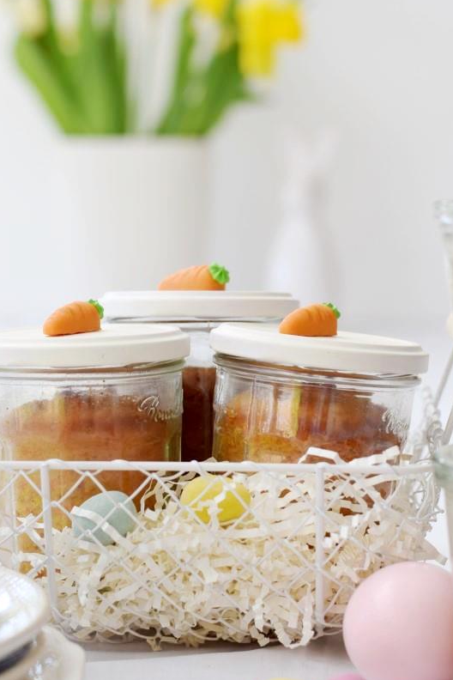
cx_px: 179
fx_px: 1831
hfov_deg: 14.1
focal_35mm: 97
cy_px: 361
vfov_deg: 21.0
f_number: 3.5
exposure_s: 1/200
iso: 125
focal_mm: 50
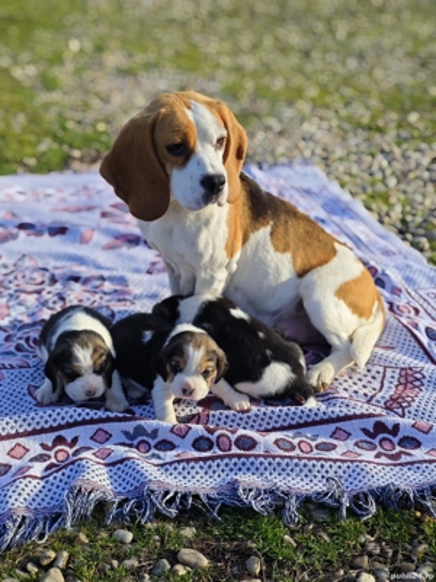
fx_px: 1008
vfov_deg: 32.2
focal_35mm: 60
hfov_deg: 24.4
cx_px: 218
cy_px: 291
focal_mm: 9
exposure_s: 1/297
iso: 50
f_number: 2
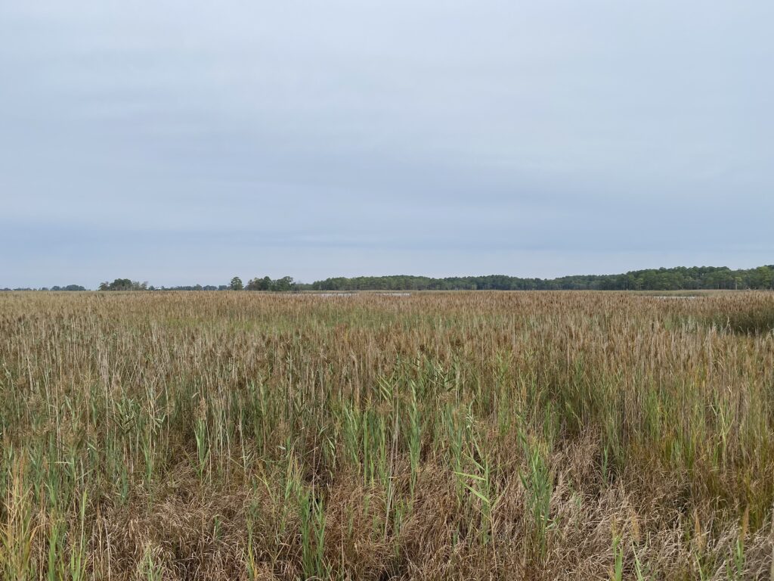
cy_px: 290
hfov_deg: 67.3
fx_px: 581
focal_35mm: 26
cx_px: 387
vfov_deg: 53.1
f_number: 1.8
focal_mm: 4.25
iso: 32
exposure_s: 1/1232
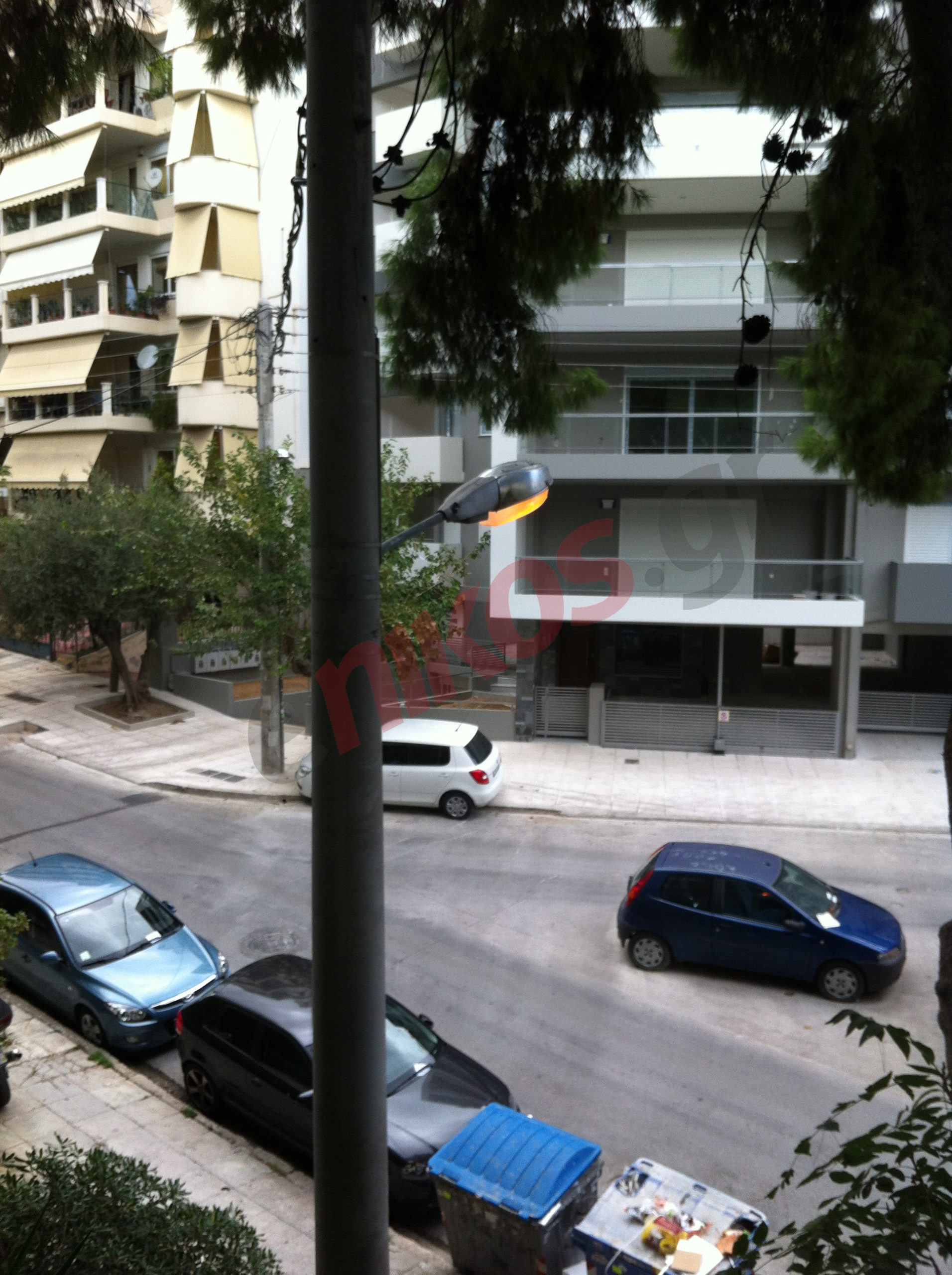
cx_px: 476
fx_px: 1287
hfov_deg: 40.6
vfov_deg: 52.7
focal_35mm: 35
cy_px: 638
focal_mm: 3.85
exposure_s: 1/133
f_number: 2.8
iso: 80
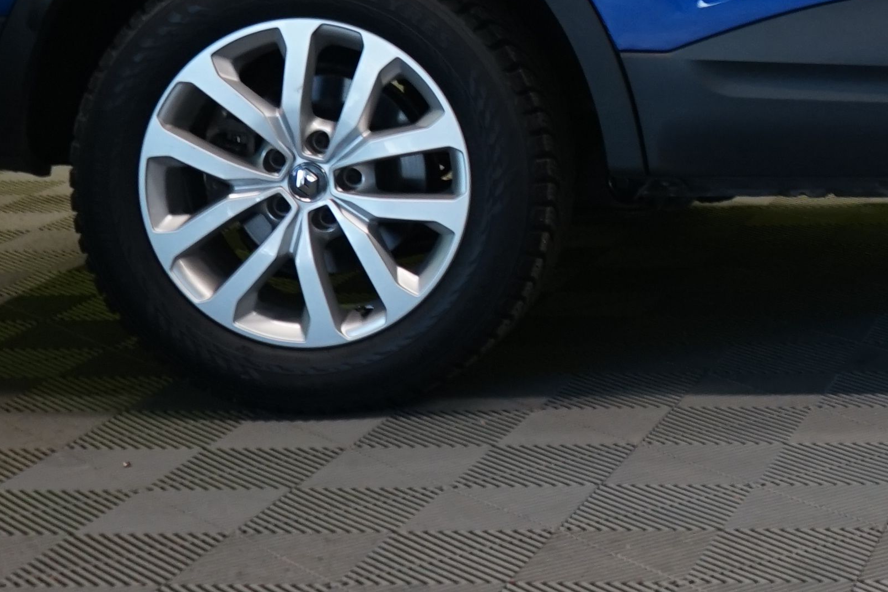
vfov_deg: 12.4
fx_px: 2664
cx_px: 1236
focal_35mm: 108
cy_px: -104
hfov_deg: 17.4
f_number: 4.5
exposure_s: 1/30
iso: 800
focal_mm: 29
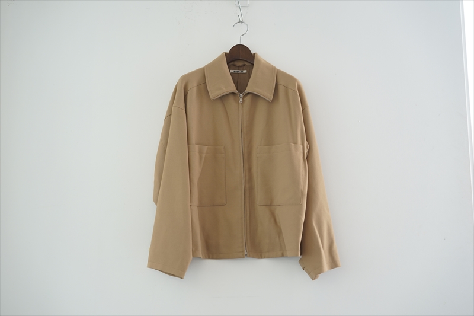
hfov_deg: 36.3
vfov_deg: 24.6
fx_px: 724
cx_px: 237
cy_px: 158
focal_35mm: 55
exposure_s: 1/60
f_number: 4
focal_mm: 55
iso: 400
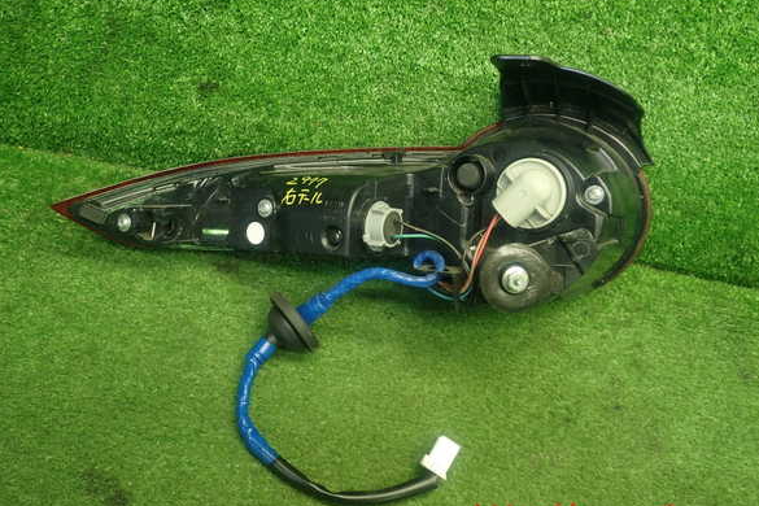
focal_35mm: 32
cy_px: 241
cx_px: 379
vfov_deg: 41.1
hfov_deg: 58.7
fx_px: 675
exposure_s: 1/30
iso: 200
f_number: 2.3
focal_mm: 5.4
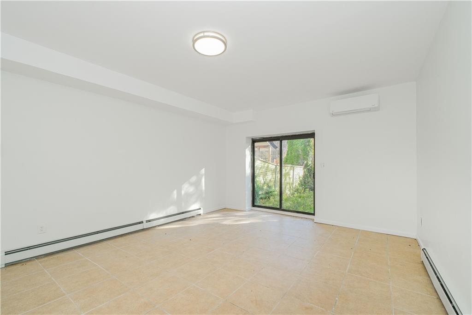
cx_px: 236
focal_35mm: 15
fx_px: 197
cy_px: 158
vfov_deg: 77.3
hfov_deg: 100.4
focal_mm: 10
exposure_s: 1/100
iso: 640
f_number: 8
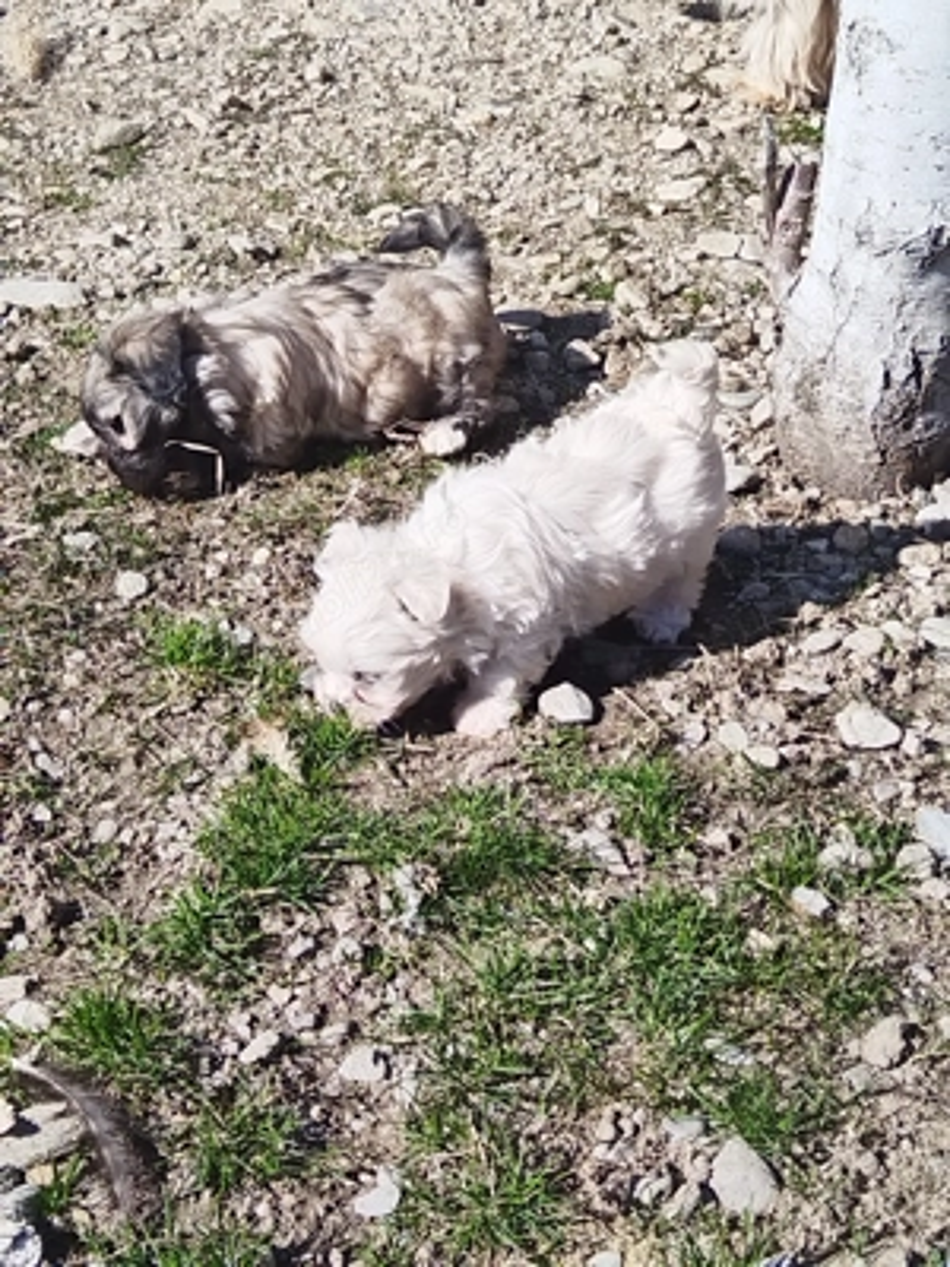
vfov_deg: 31.7
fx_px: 2232
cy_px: 634
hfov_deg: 24.0
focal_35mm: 61
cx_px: 475
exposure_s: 1/761
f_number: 1.9
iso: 100
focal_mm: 4.95
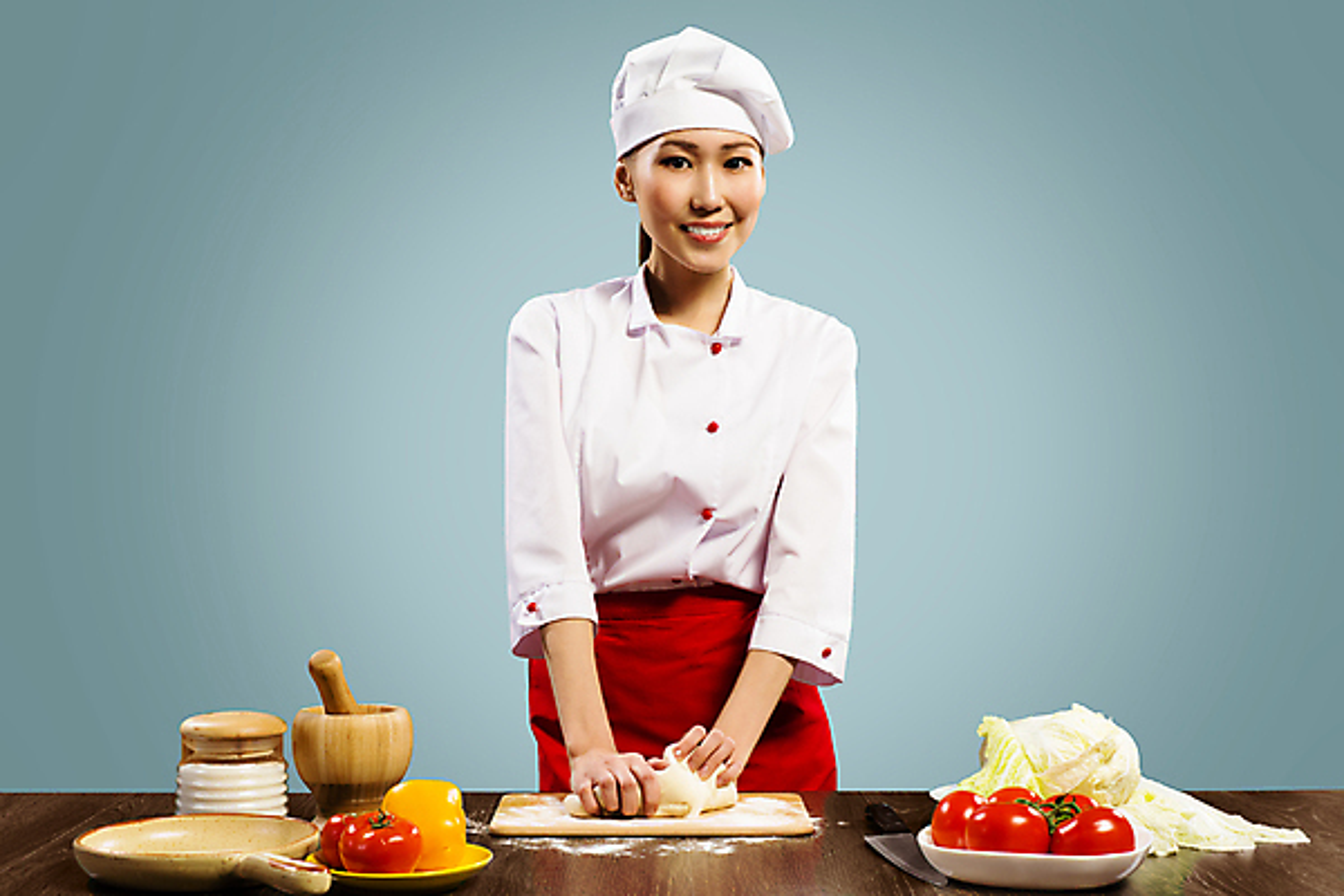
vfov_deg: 27.0
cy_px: 448
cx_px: 672
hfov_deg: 39.6
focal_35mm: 50
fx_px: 1867
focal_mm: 50
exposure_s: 1/160
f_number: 10
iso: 50
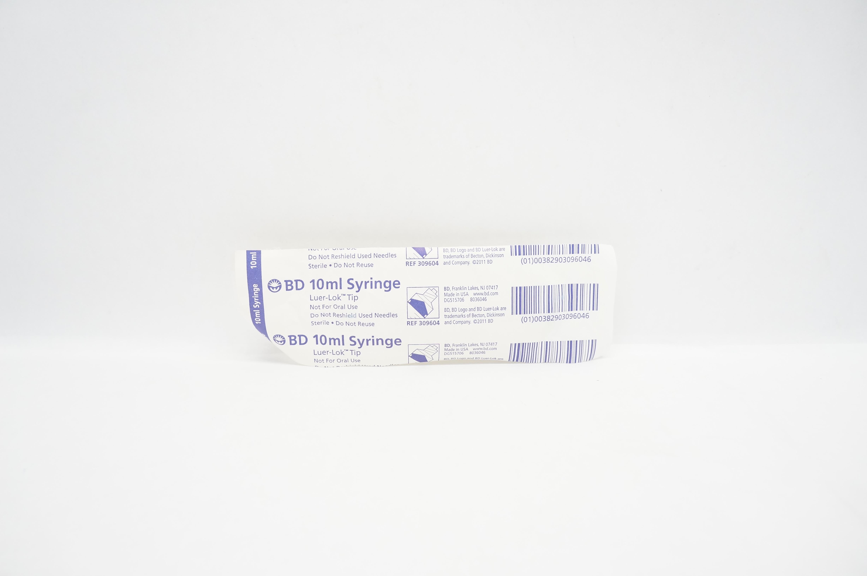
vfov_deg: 47.8
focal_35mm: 27
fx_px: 650
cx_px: 434
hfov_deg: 67.4
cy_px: 288
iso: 800
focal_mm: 18
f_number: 5.6
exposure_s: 1/80
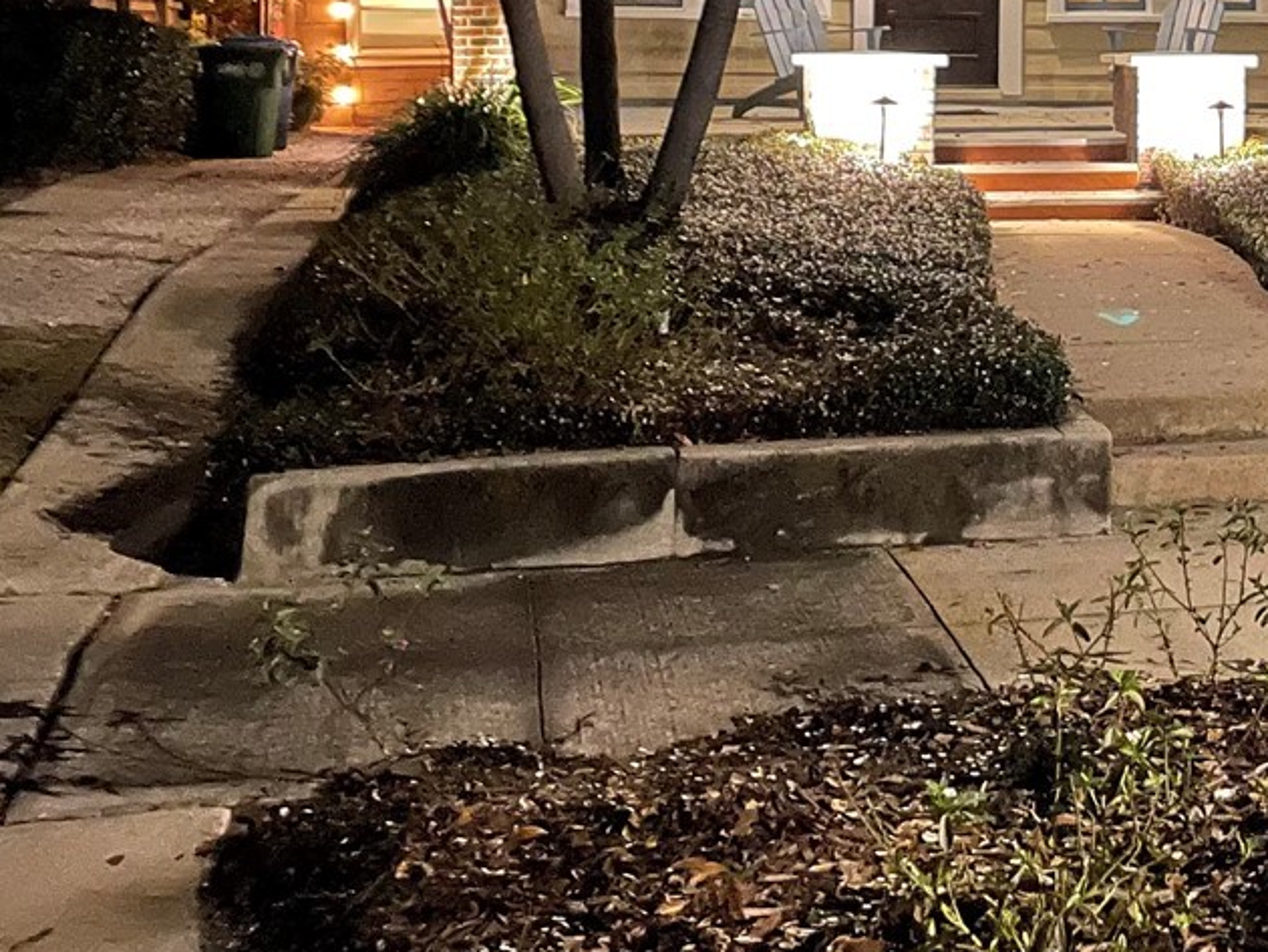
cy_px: 10
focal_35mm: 66
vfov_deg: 21.5
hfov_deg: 27.1
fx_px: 2419
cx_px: 1381
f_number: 1.6
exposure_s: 1/4
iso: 500
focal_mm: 4.2
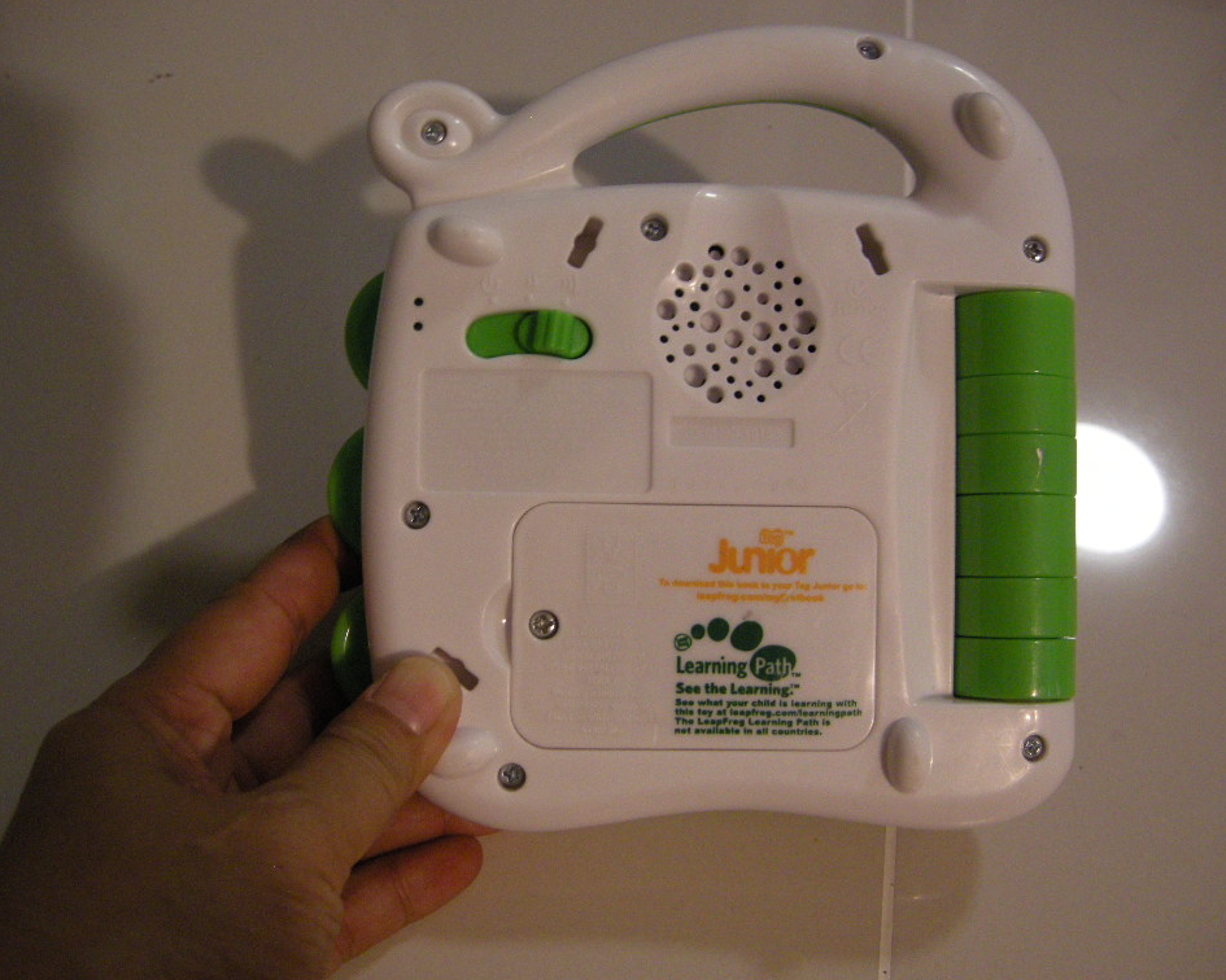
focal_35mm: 37
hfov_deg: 49.1
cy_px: 493
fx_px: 1343
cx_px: 642
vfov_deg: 40.1
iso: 400
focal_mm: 7.5
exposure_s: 1/14.2
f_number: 2.7
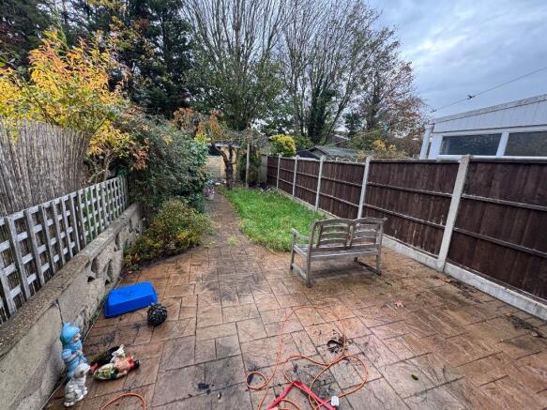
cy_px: 205
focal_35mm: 14
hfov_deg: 102.1
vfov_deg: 85.7
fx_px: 221
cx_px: 274
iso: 50
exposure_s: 1/99
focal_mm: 2.22
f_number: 2.2
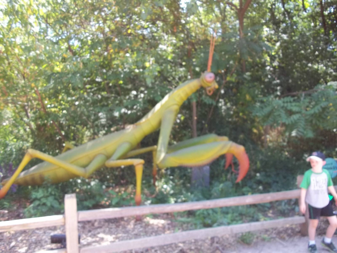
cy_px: 126
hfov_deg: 56.8
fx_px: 312
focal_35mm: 32
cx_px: 168
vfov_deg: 44.2
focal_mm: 5.7
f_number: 2.9
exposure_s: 1/125
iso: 80
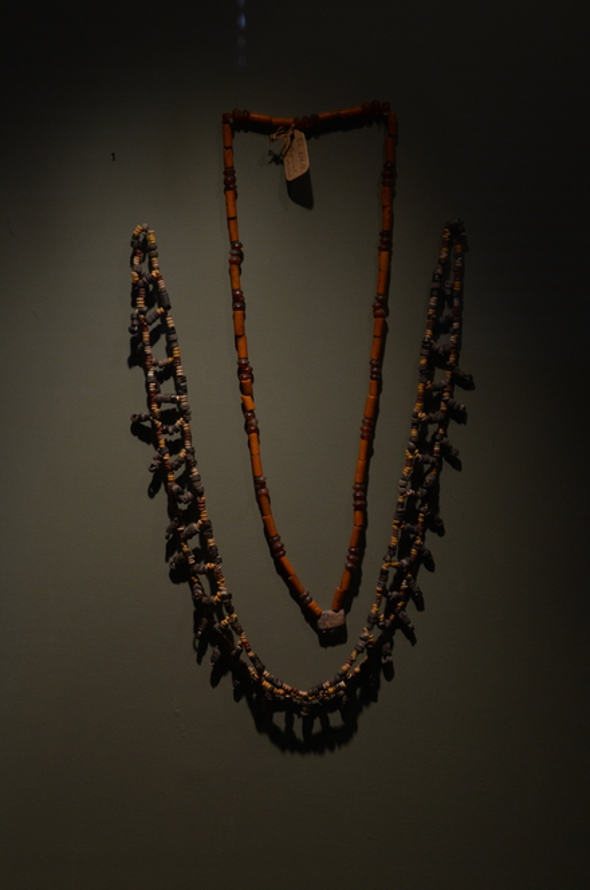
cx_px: 295
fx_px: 1851
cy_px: 445
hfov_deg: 18.1
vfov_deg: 27.0
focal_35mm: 75
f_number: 7.1
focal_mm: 50
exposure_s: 1/160
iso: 1000
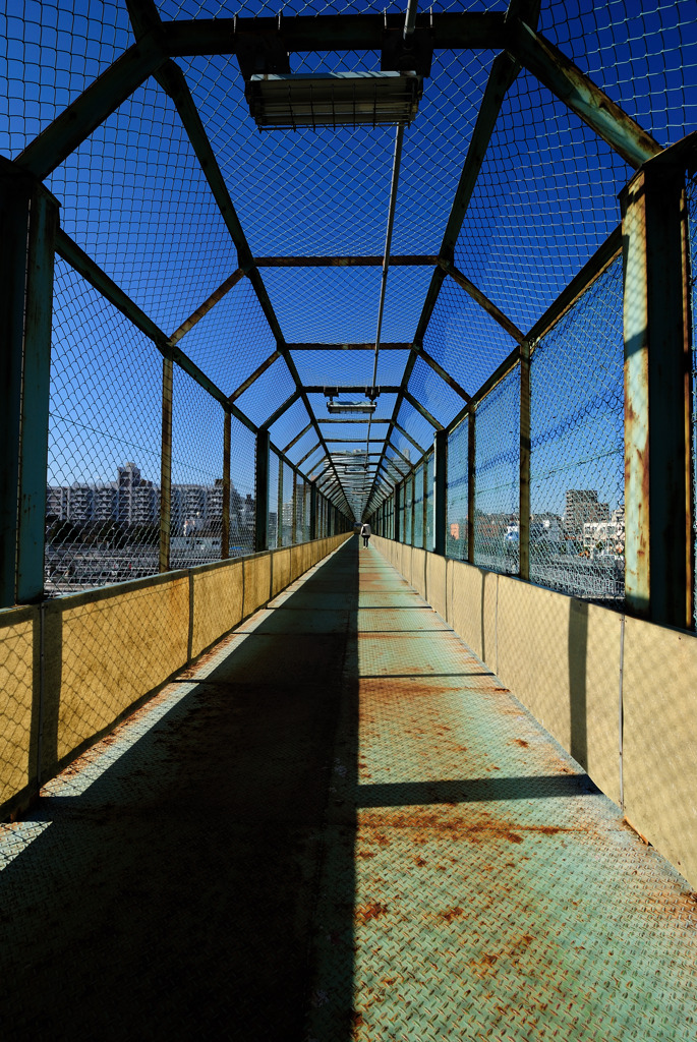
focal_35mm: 15
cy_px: 521
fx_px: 435
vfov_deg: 100.3
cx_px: 348
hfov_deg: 77.5
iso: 100
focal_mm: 10
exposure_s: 1/200
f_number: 8
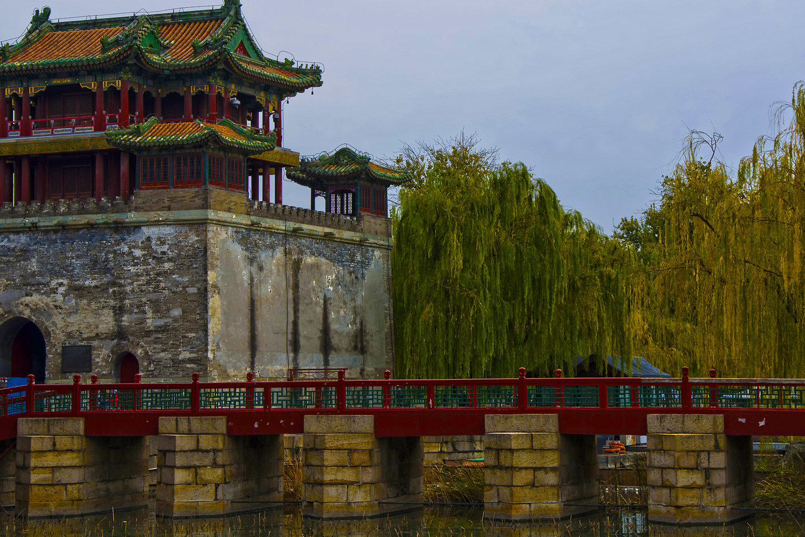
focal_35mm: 92
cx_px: 412
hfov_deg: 22.1
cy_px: 189
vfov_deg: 14.9
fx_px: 2058
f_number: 7.1
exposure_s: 1/60
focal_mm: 55
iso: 100
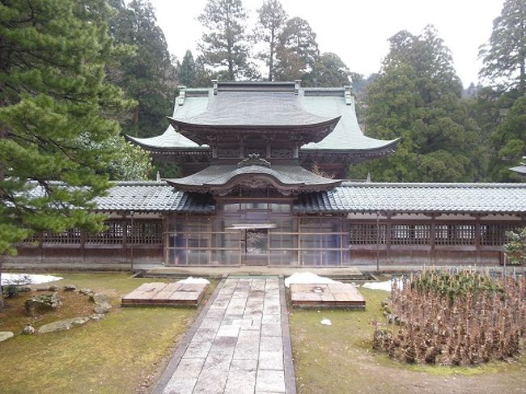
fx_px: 380
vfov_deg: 54.8
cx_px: 263
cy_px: 197
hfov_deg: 69.4
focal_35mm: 25
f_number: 3.2
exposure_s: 1/80
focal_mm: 4.5
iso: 125
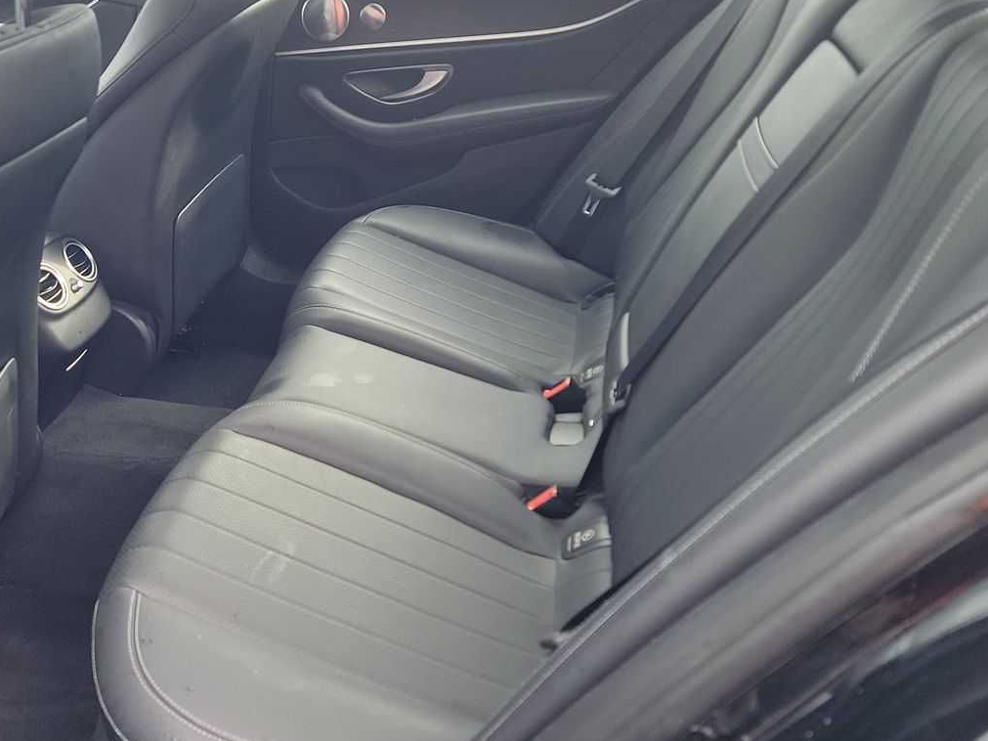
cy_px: 370
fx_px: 1084
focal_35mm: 38
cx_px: 303
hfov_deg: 47.9
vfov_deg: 37.7
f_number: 1.8
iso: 110
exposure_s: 1/59
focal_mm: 6.7
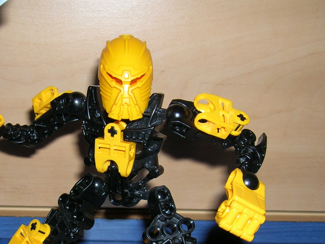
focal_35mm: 57
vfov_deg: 25.2
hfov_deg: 33.3
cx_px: 96
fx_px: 535
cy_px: 194
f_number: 2.9
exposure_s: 1/60.1
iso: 50
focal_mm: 5.7
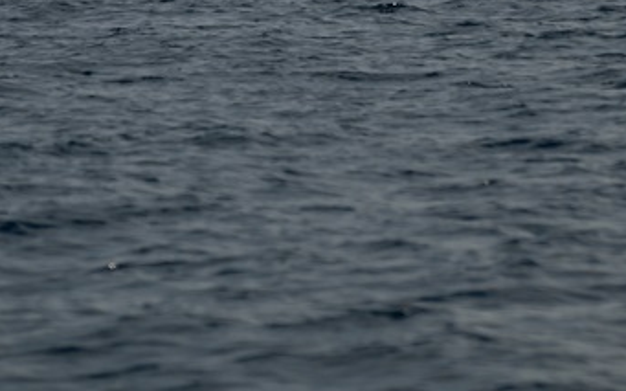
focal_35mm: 464
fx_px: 7915
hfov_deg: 4.5
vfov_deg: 2.8
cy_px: -201
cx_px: 417
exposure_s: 1/1250
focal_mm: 155
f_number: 4.8
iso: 100
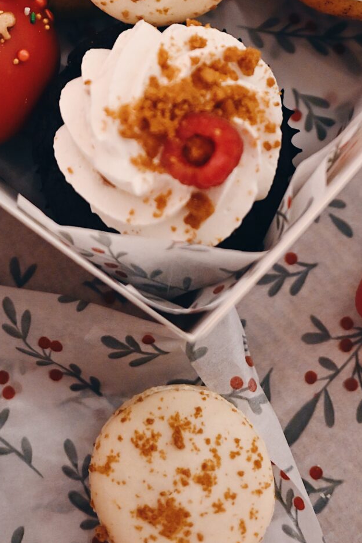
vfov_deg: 17.5
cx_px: 55
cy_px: -182
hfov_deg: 12.5
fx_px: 1644
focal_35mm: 109
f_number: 2.8
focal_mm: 40
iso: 2500
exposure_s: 1/125
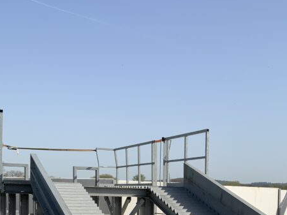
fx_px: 547
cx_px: 212
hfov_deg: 29.0
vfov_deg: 21.1
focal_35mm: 66
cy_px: 238
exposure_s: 1/2141
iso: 16
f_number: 1.8
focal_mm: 3
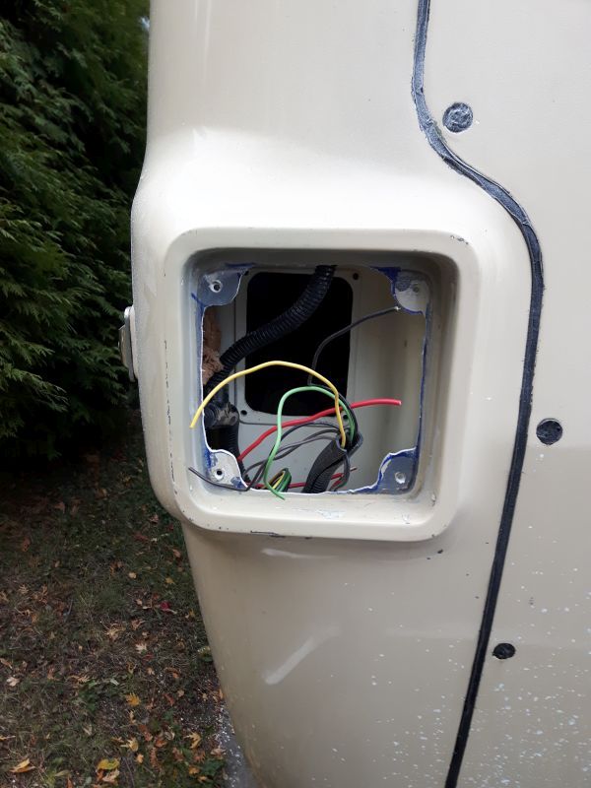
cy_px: 394
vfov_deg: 58.4
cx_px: 296
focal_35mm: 31
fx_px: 706
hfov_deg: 45.4
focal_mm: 3.7
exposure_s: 1/100
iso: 64
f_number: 1.9
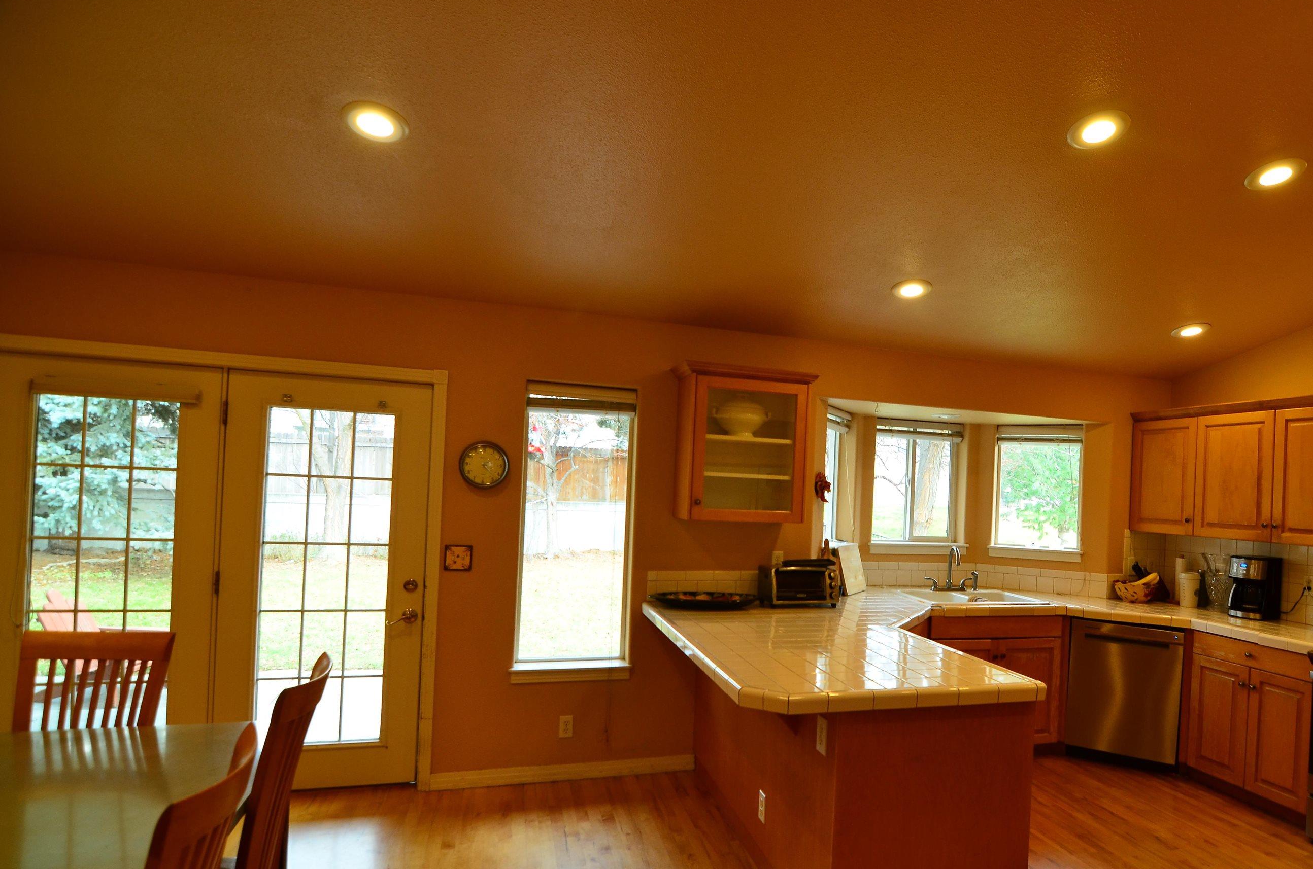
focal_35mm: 20
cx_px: 771
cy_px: 492
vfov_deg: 62.5
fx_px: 713
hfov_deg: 84.5
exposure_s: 1/40
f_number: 3.5
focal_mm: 11
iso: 400
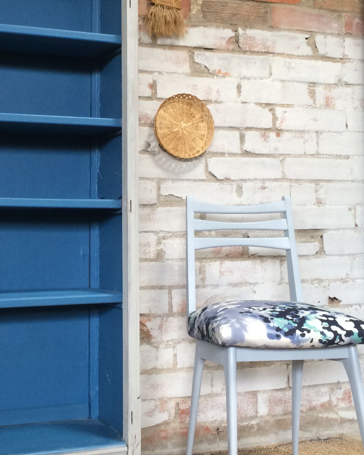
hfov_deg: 26.7
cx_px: 81
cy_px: 188
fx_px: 754
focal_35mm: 56
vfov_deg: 33.5
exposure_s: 1/30
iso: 64
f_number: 2.2
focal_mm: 4.15
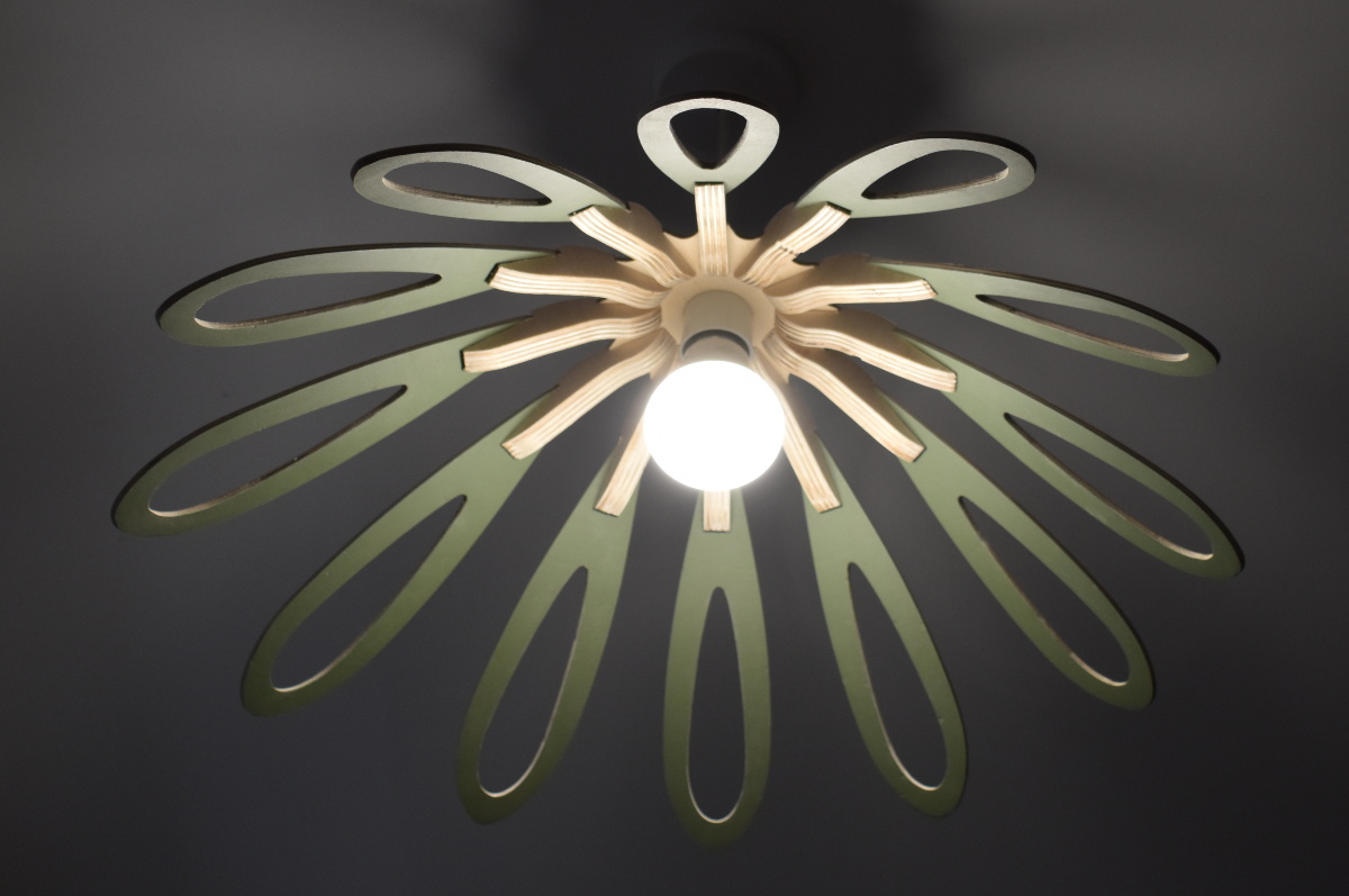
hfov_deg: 49.6
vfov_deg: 34.1
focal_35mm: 39
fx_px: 1460
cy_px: 448
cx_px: 674
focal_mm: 26
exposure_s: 1/125
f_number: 5.6
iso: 400
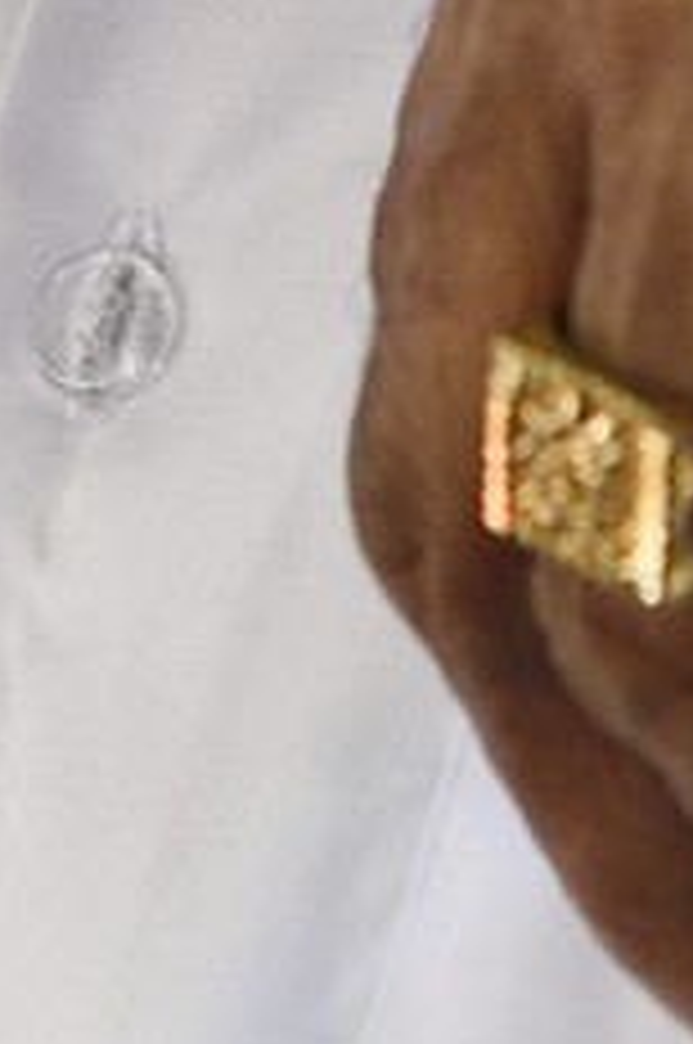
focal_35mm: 483
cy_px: -1670
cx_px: 914
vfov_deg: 4.2
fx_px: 13987
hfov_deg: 2.8
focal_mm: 70
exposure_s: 1/160
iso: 800
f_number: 5.6
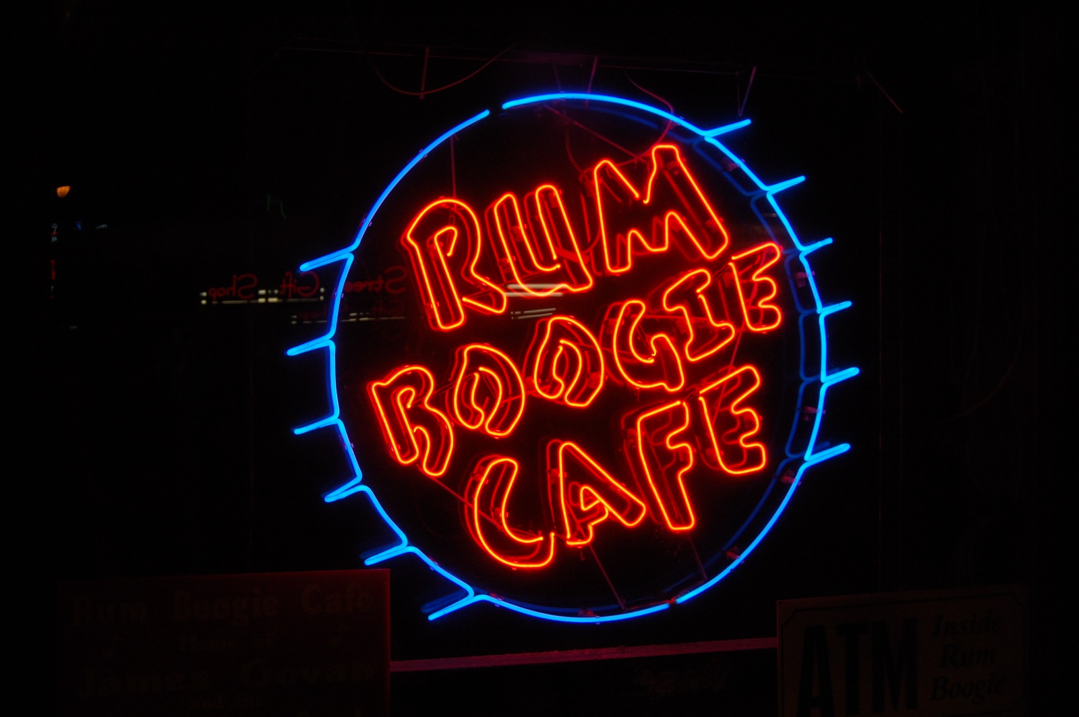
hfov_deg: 42.4
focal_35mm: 46
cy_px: 358
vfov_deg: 28.9
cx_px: 540
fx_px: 1392
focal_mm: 31
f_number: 5.6
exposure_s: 1/125
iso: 320
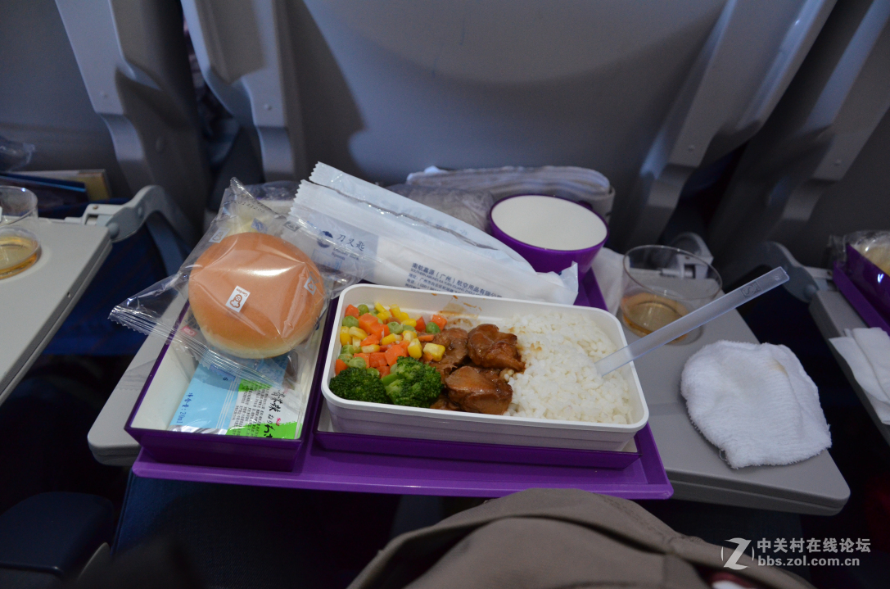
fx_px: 666
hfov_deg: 67.5
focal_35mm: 27
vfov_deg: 47.7
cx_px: 445
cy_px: 294
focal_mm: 18
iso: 1600
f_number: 3.5
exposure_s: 1/13
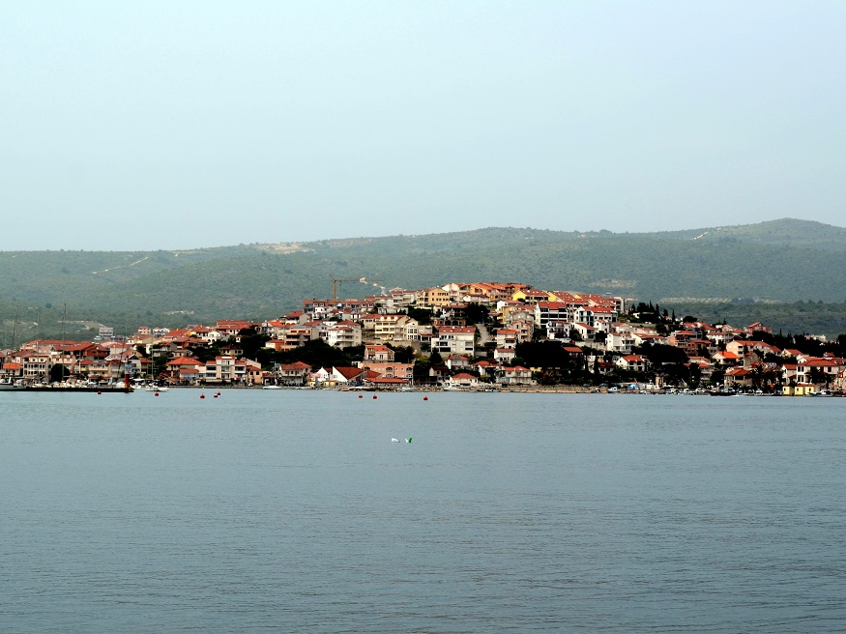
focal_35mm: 115
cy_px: 318
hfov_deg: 17.1
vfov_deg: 12.9
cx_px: 442
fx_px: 2810
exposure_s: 1/500
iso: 100
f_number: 5.6
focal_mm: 70
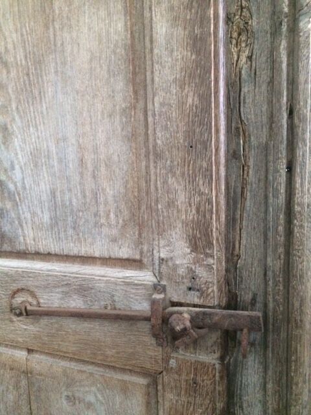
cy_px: 208
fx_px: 347
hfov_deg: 48.2
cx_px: 156
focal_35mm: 29
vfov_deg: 61.7
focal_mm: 4.15
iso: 400
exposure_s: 1/17
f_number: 2.2
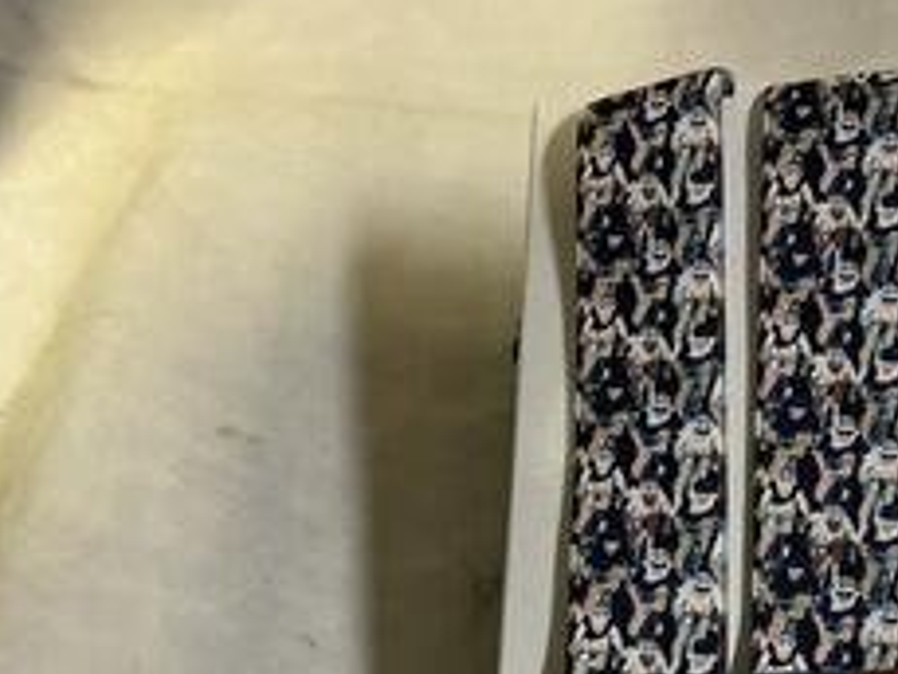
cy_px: 650
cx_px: 722
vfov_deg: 24.7
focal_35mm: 57
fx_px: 1479
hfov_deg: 32.8
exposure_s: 1/50
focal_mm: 3
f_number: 1.8
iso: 125
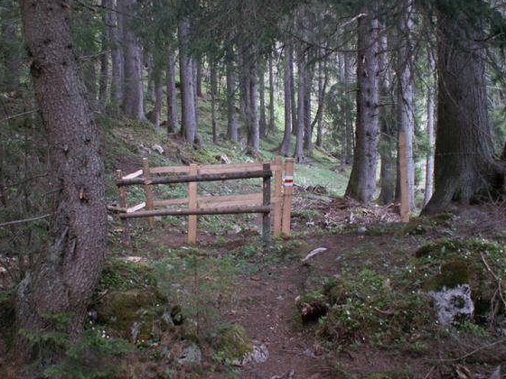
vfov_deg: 35.9
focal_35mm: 40
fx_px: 585
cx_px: 249
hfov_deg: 46.8
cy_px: 178
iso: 64
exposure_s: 1/40
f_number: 2.8
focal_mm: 5.86
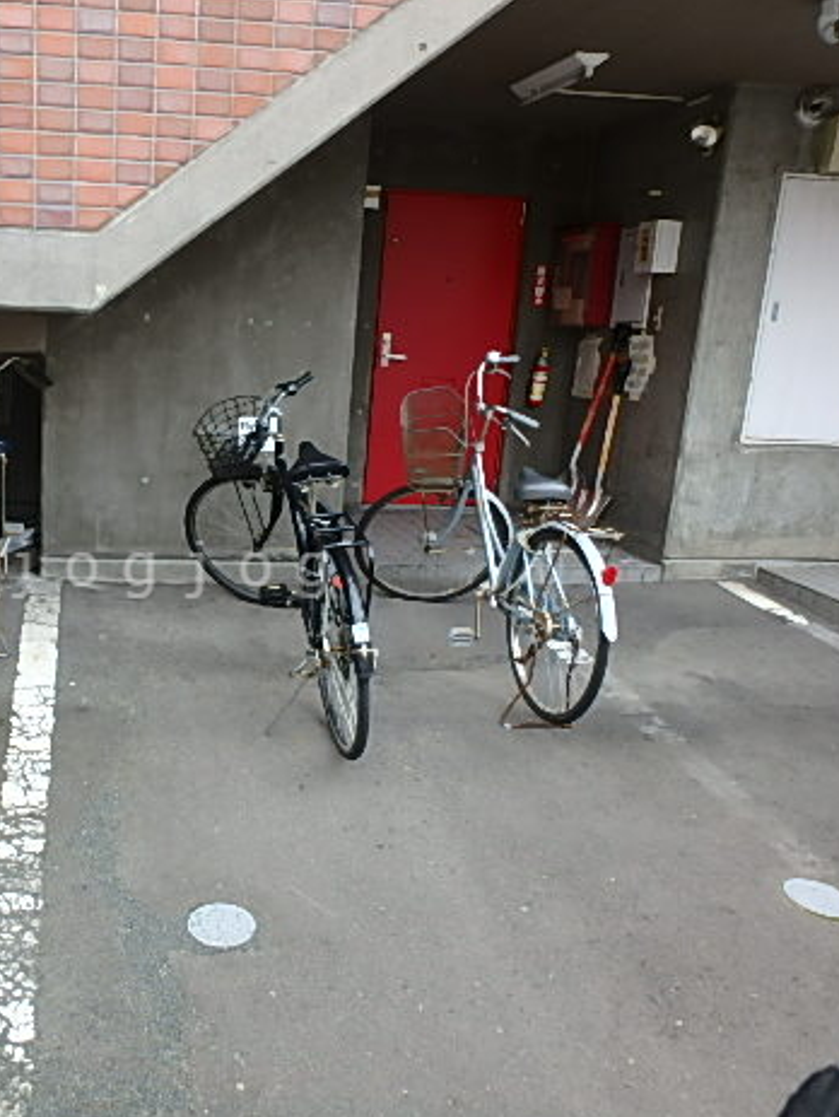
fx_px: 936
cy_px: 569
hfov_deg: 46.0
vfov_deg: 61.6
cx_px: 176
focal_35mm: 29
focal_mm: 3.7
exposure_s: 1/125
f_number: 3.5
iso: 125
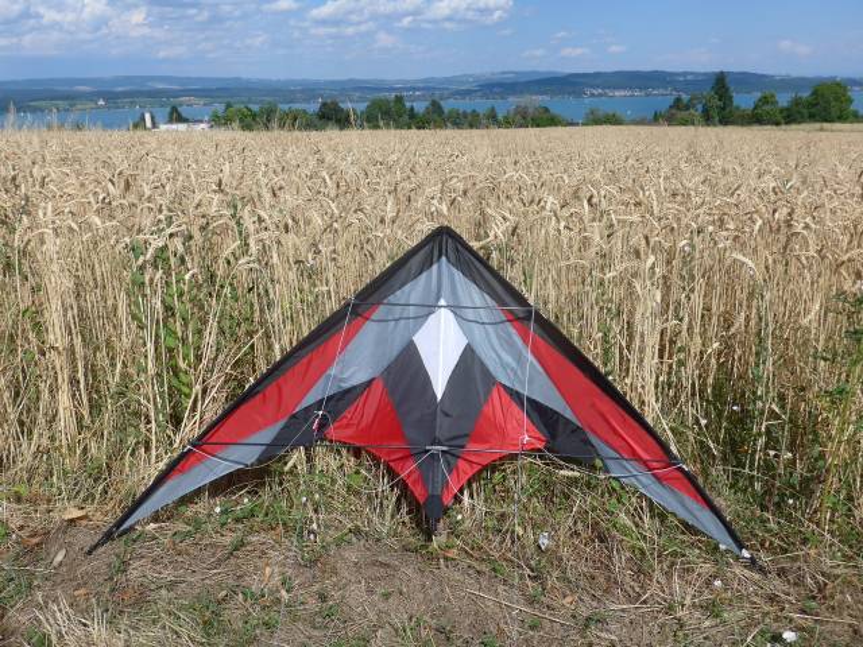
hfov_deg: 61.7
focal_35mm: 29
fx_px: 723
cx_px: 432
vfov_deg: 48.2
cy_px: 324
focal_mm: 6
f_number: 3.2
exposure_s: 1/2000
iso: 80
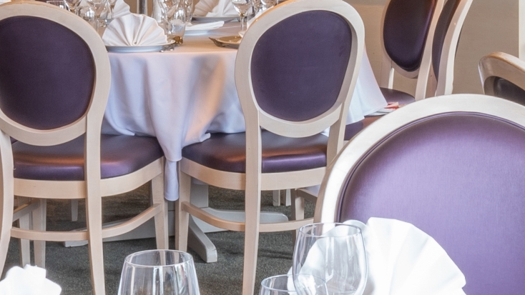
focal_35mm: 97
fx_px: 1350
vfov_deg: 12.3
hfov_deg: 21.9
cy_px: -36
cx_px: 360
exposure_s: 2
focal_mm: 14
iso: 50
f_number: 16
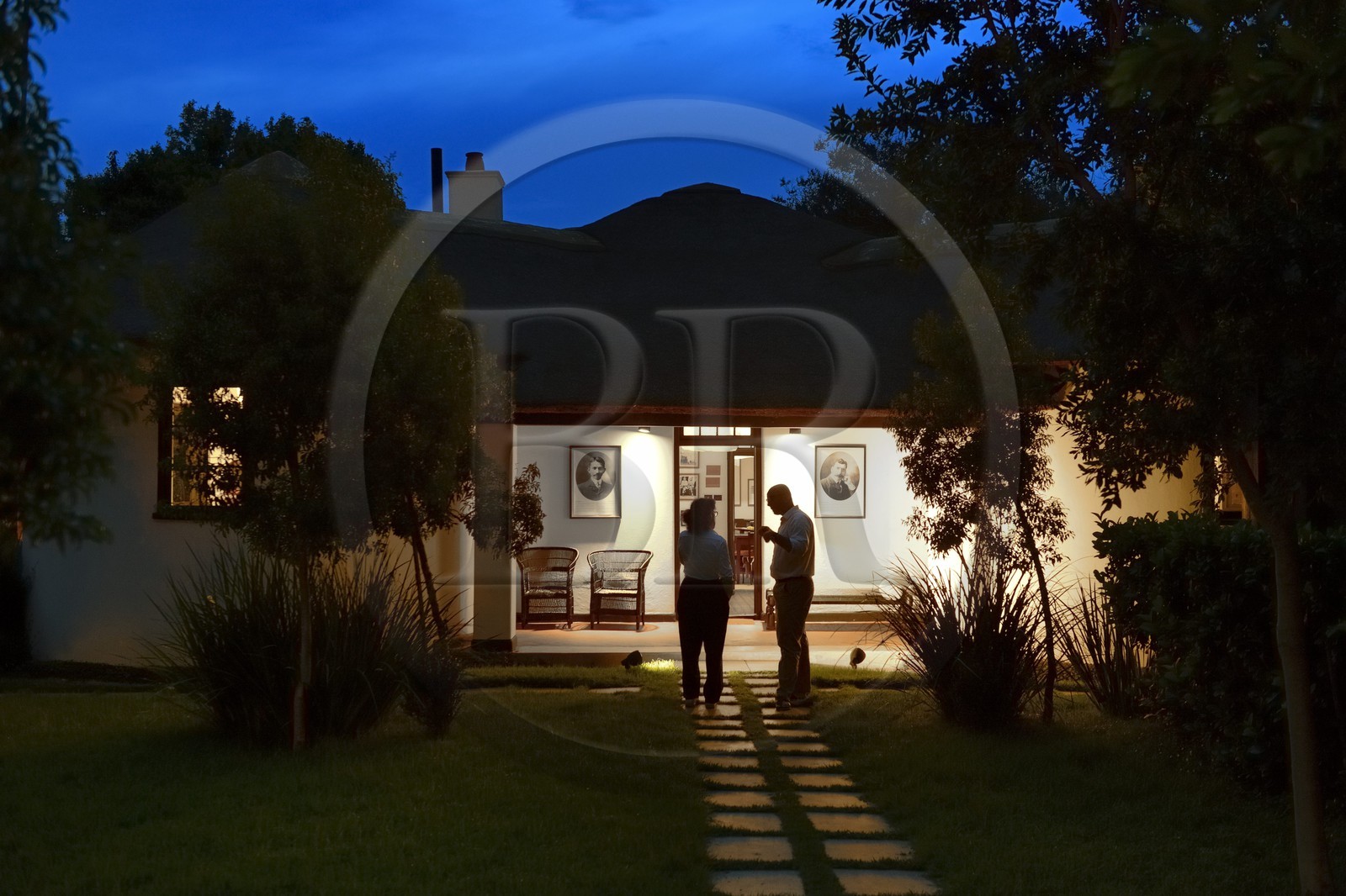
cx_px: 673
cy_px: 448
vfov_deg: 36.9
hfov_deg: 53.1
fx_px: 1346
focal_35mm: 36
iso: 1600
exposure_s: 1/8
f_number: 4
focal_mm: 36
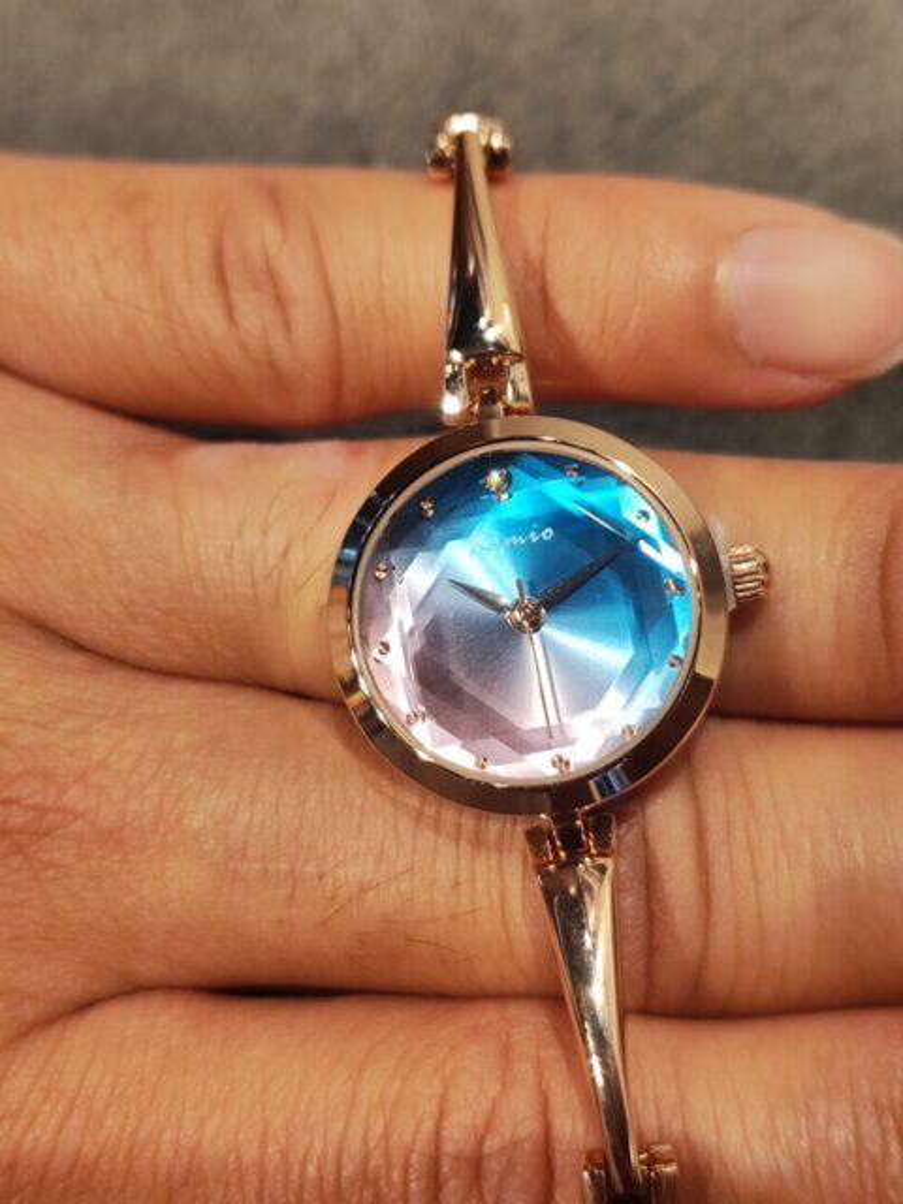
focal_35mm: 46
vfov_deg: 41.2
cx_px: 452
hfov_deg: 31.5
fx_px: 1600
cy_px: 602
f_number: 1.8
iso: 51
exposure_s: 1/100
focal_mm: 5.4
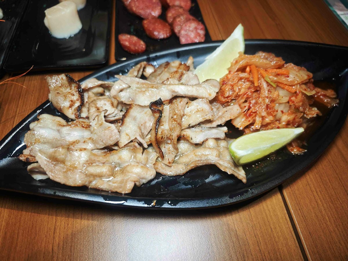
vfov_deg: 58.9
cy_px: 130
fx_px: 231
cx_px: 174
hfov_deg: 73.9
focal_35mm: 23
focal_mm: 8.72
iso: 1250
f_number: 2
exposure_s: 1/360
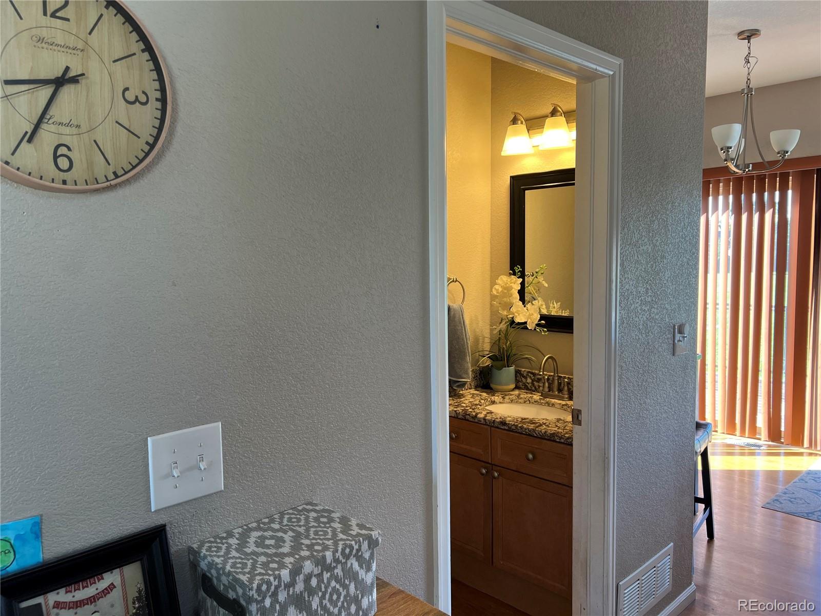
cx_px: 410
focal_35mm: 26
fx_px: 617
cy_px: 308
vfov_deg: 53.1
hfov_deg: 67.3
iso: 64
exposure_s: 1/123
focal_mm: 5.7
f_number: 1.5
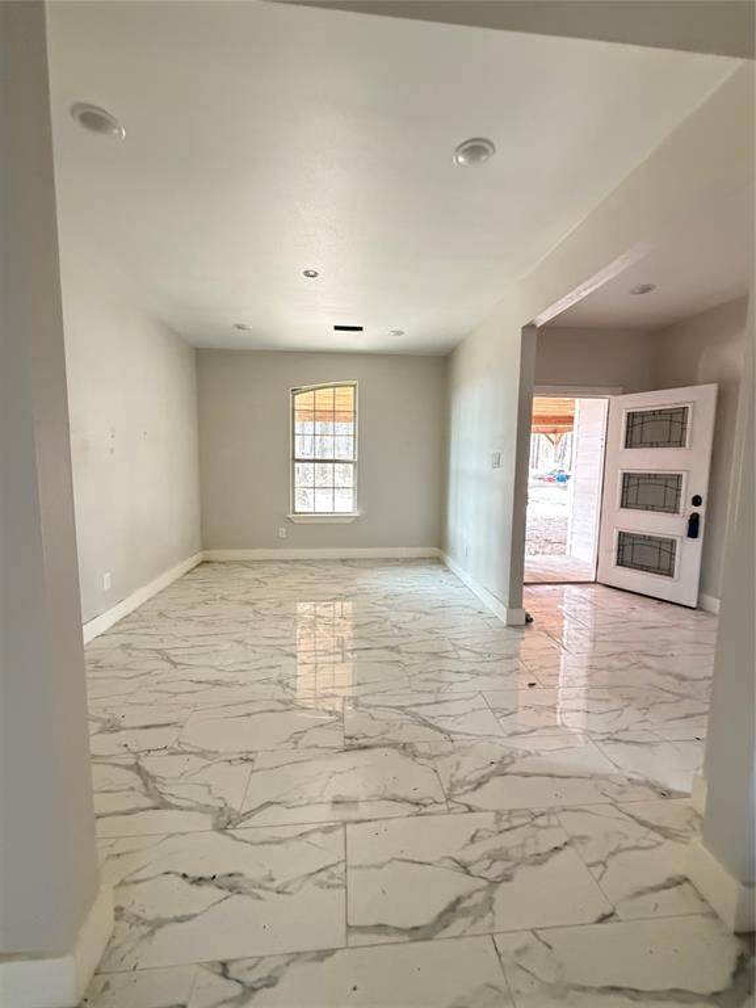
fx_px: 408
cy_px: 504
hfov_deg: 85.7
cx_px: 378
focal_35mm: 14
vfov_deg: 102.1
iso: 1000
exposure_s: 1/60
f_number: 2.2
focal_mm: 2.22
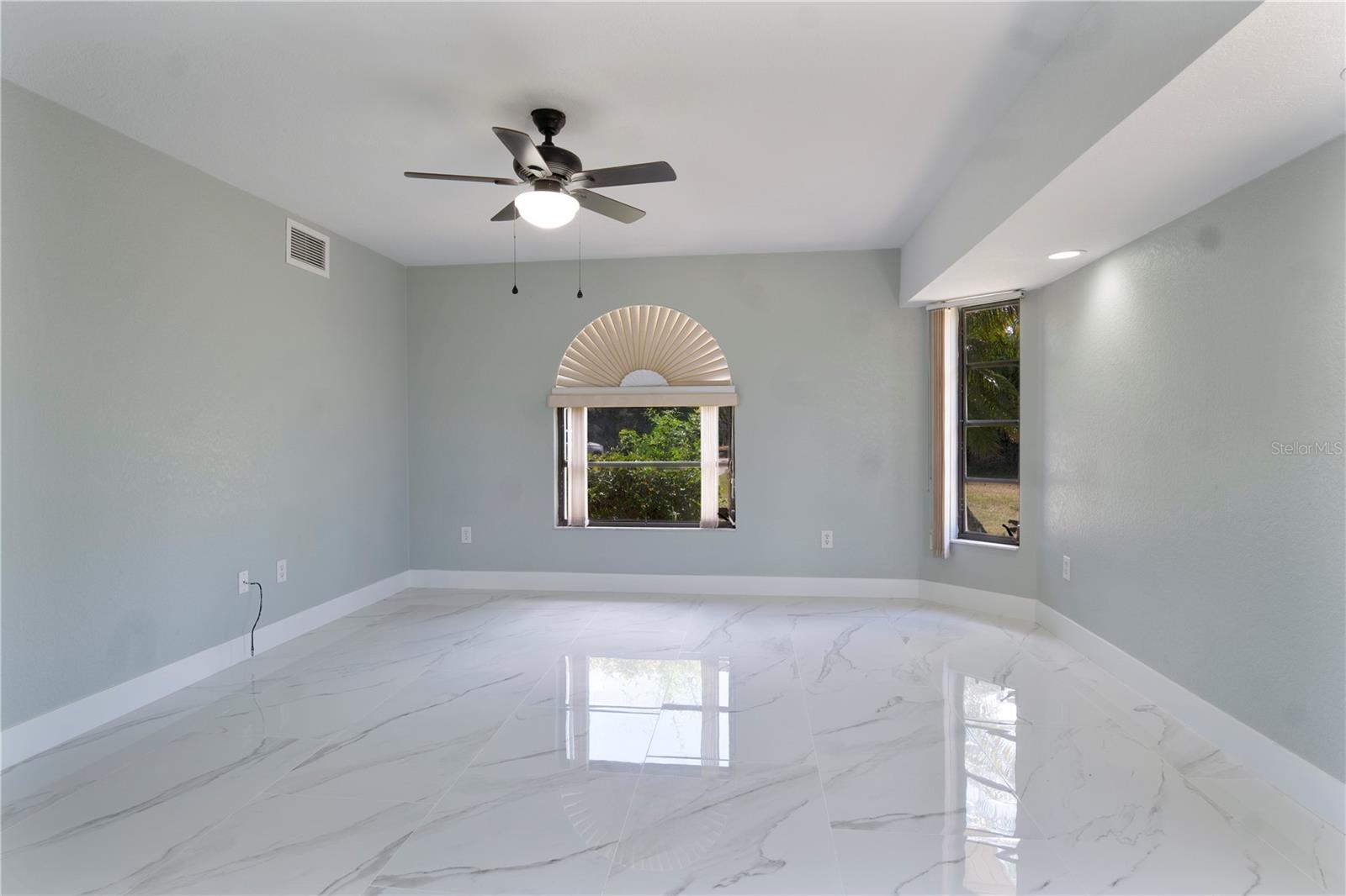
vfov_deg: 67.4
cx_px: 673
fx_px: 673
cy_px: 448
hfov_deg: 90.0
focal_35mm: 18
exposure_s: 1/3
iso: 100
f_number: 8
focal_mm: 12
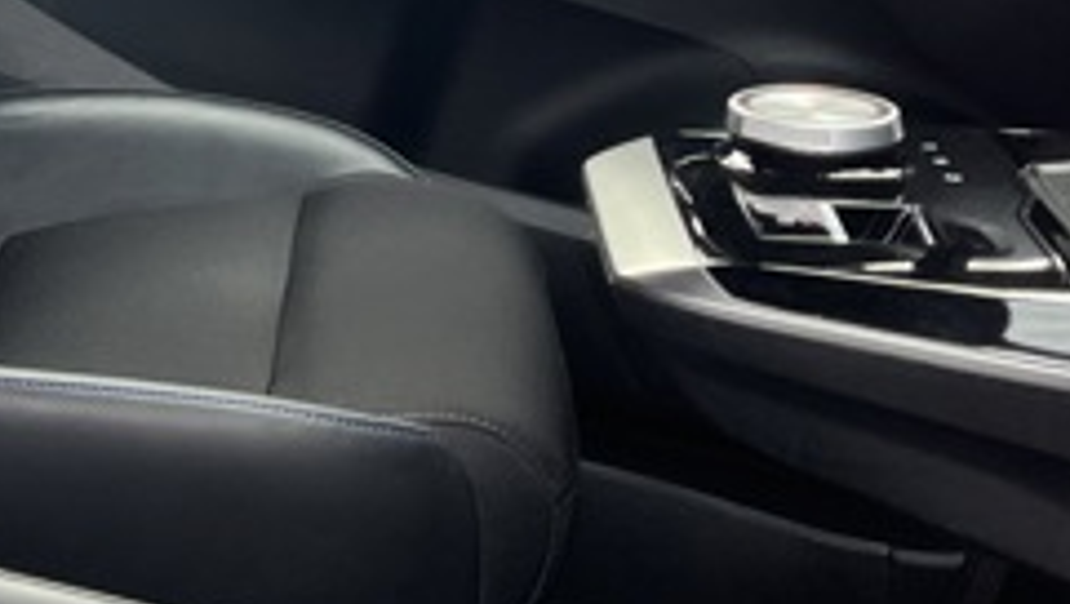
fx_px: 2669
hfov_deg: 21.5
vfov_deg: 11.7
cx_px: -102
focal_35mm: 94
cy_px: -564
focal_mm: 5.1
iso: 50
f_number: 1.6
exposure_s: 1/122
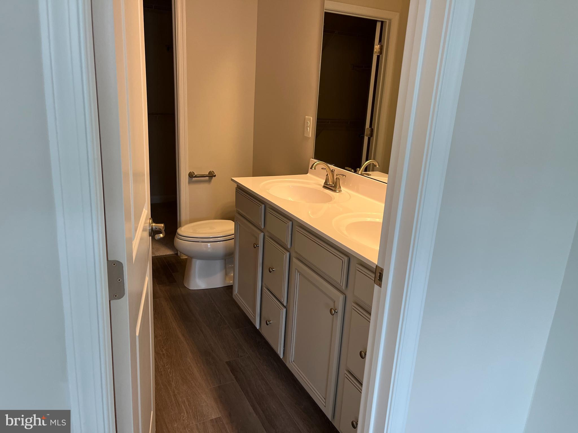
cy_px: 216
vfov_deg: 53.1
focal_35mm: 26
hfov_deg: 67.3
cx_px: 289
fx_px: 434
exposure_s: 1/120
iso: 80
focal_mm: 5.1
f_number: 1.6
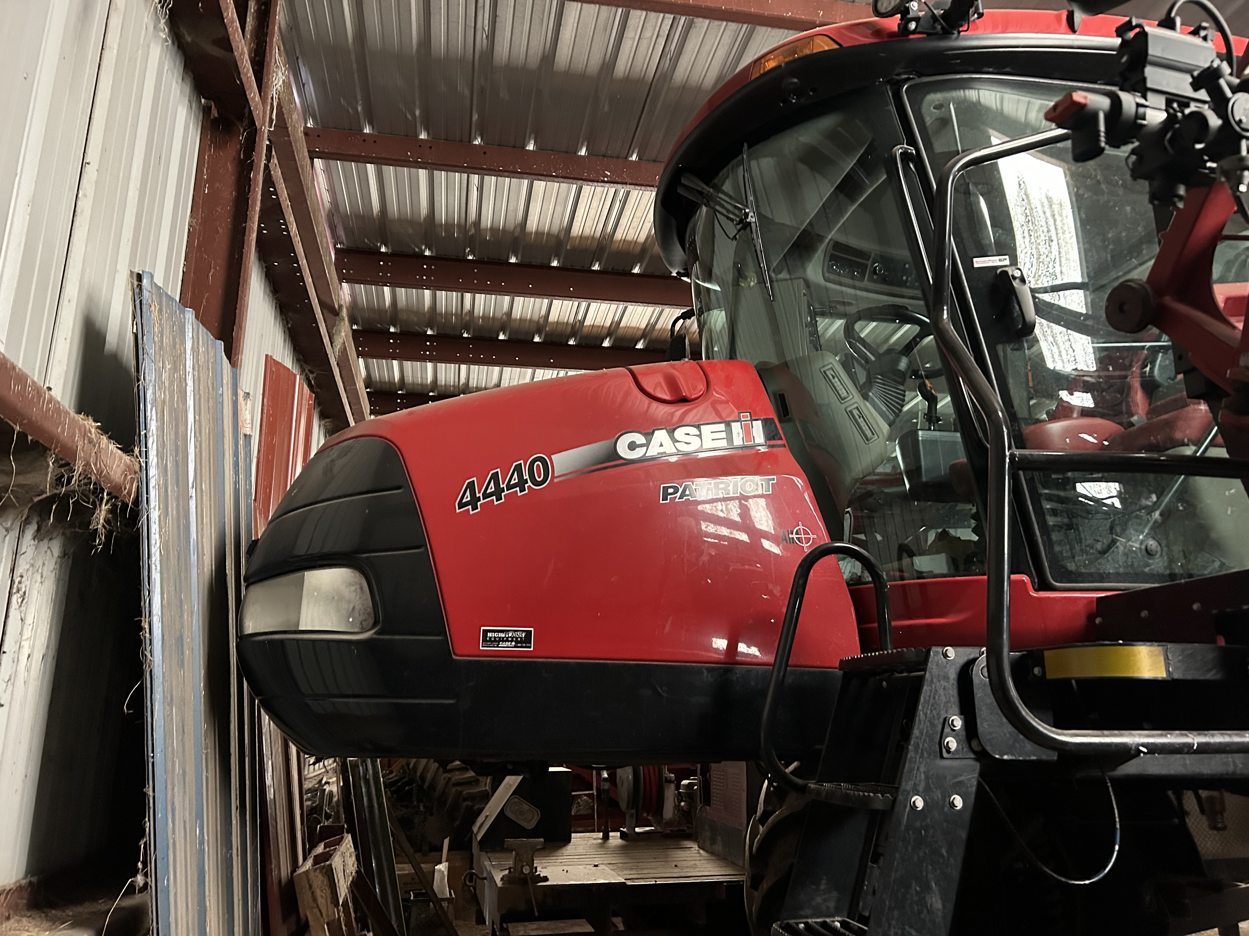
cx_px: 624
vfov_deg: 53.1
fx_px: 938
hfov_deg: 67.3
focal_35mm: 26
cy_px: 468
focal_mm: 5.7
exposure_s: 1/35
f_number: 1.5
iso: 640
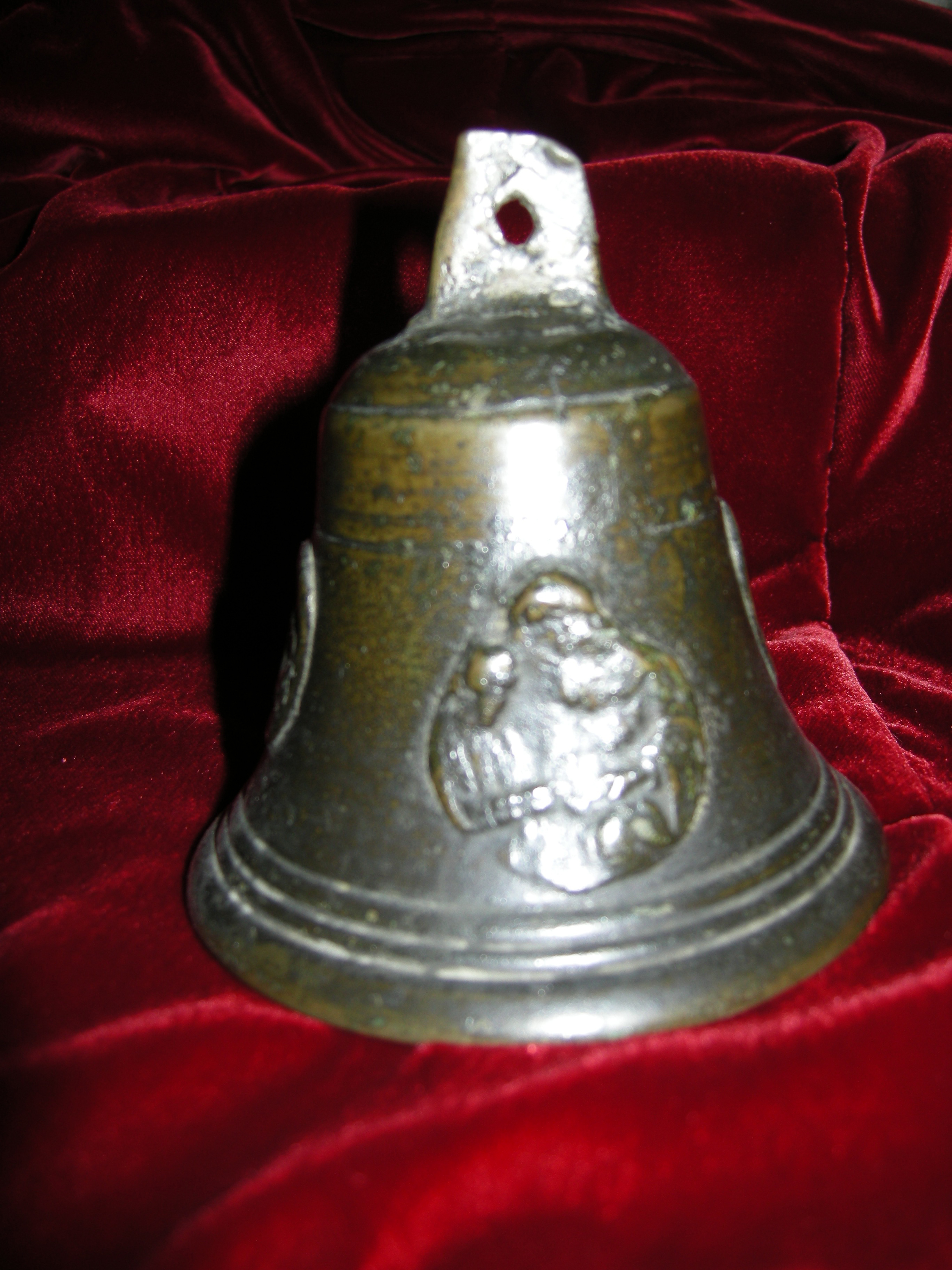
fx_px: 1320
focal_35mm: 36
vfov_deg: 51.4
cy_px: 635
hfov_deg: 39.7
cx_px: 476
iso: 64
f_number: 2.7
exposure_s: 1/60
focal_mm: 7.5
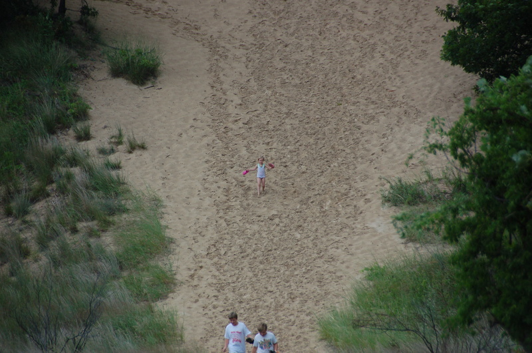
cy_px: 176
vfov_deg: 4.6
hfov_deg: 6.9
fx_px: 4427
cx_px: 266
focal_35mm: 300
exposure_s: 1/1000
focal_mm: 200
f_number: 5.6
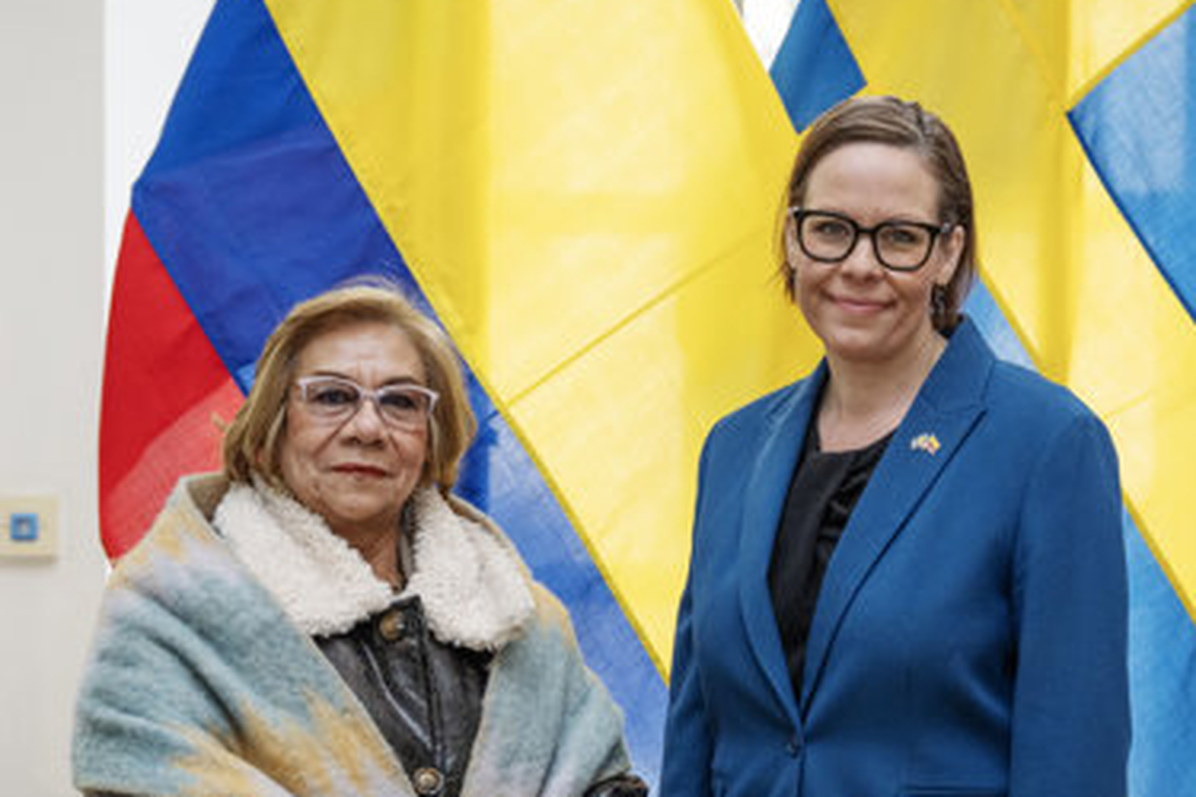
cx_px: 625
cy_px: 556
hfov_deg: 21.9
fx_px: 3089
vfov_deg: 14.7
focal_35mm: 93
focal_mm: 49
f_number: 3.2
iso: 800
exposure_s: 1/200
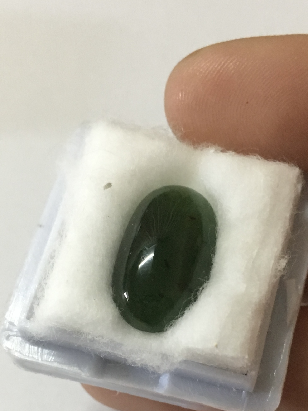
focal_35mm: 36
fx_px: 427
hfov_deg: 39.6
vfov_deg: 50.9
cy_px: 253
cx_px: 162
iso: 200
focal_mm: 4.15
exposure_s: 1/20
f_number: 2.2
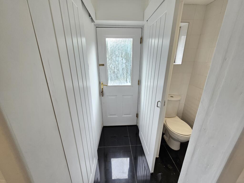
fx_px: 92
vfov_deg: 89.9
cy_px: 92
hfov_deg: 106.2
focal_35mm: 13
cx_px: 122
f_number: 2.2
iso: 50
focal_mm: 2.2
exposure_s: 1/50
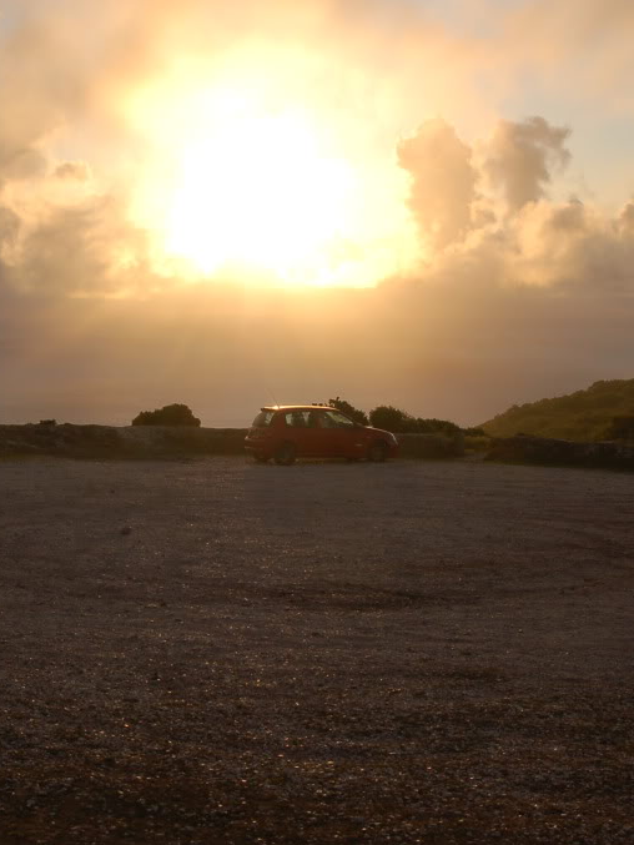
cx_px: 265
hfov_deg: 24.0
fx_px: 1489
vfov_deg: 31.7
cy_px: 422
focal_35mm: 61
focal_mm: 28
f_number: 16
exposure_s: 1/200
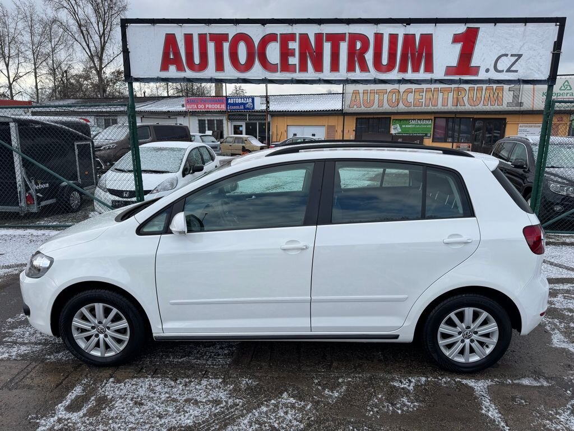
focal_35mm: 24
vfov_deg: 56.8
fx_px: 398
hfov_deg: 71.6
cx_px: 287
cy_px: 216
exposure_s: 1/1597
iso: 80
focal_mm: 6.76
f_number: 1.78
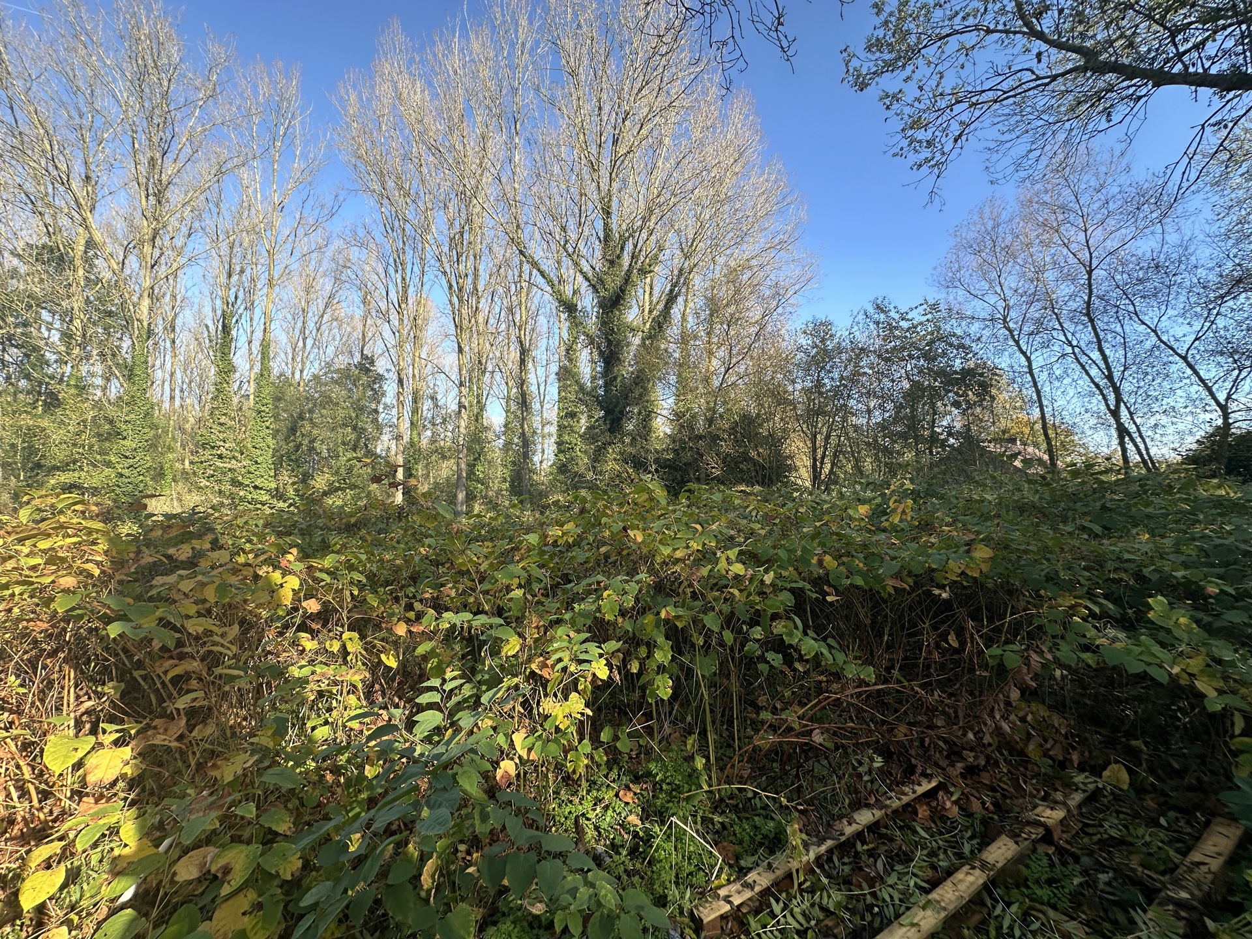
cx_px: 626
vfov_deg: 85.7
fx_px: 506
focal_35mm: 14
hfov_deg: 102.1
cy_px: 470
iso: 40
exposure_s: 1/433
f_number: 2.2
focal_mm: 2.22
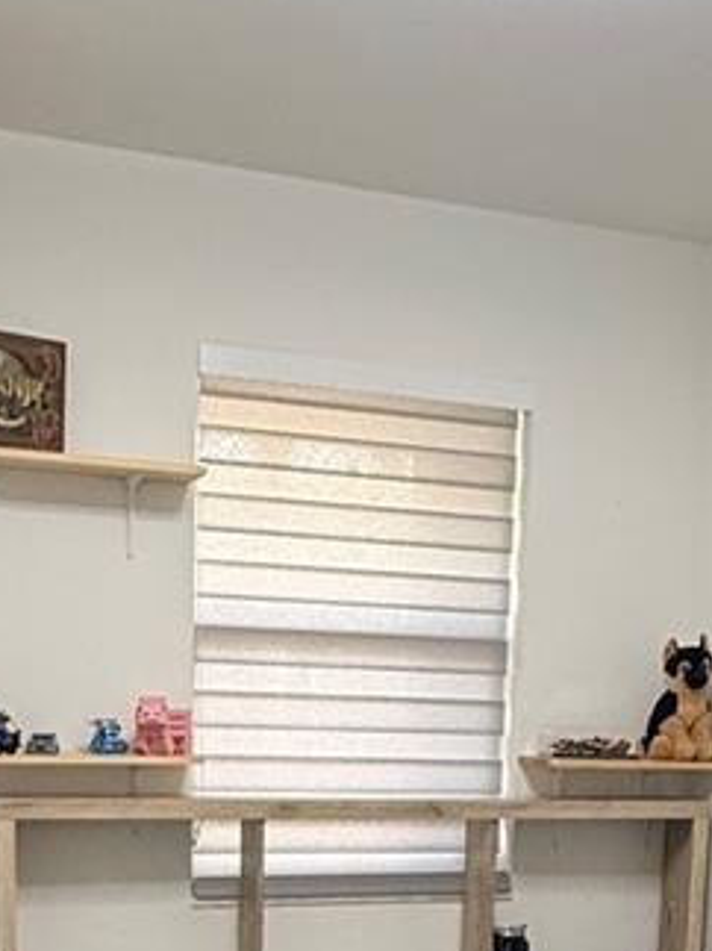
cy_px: 925
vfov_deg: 34.0
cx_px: 344
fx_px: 1427
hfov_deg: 28.0
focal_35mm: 52
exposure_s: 1/72
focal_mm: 2.22
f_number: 2.2
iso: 400
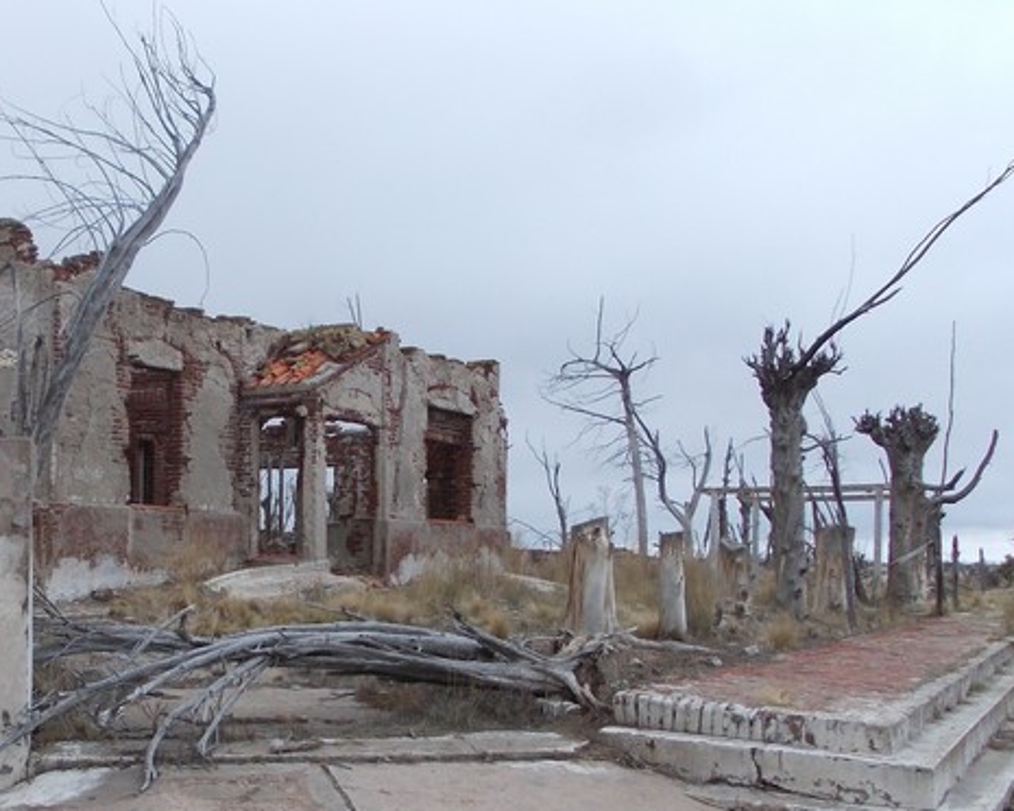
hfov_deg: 40.3
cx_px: 286
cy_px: 562
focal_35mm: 45
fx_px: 1350
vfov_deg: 33.0
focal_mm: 4
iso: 80
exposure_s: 1/320
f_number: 2.7
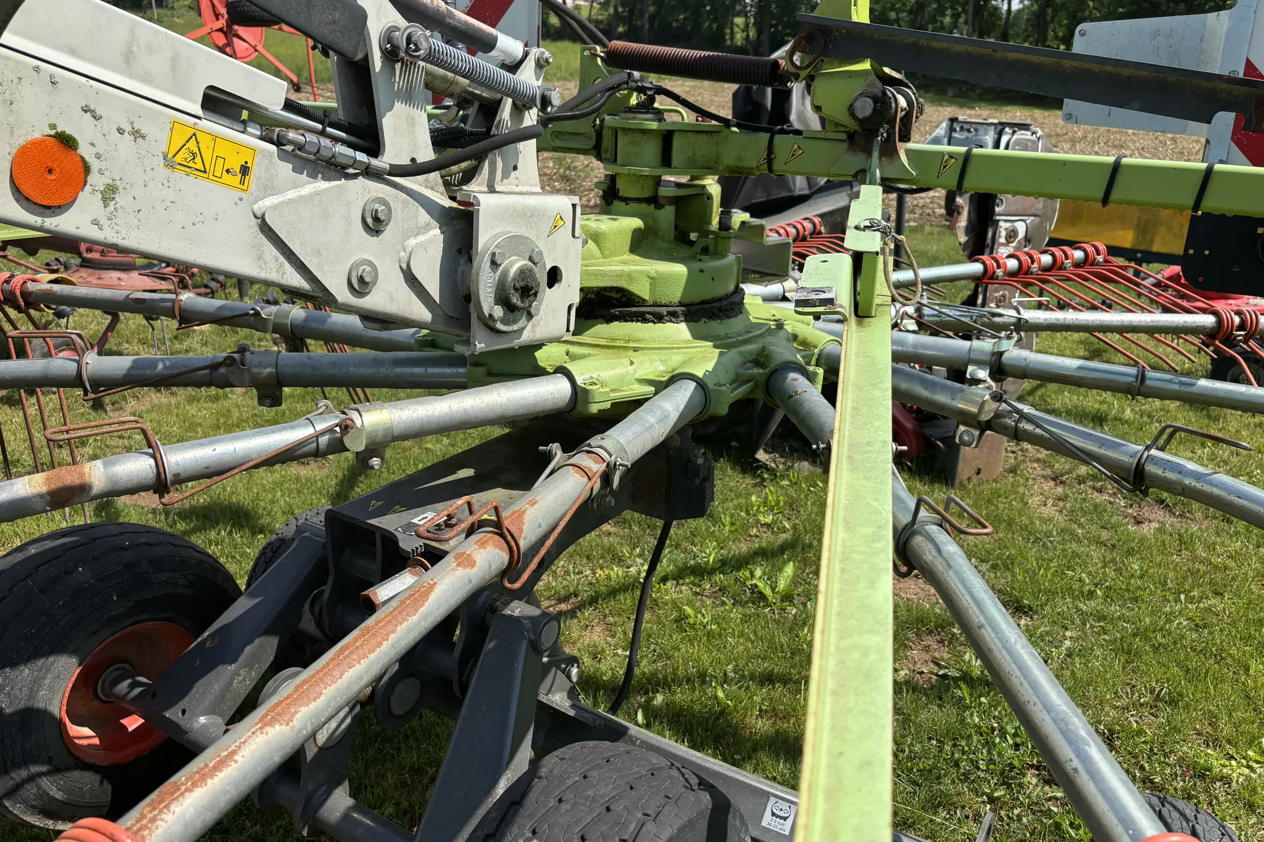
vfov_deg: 46.4
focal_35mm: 28
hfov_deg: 65.5
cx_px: 653
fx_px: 983
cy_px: 419
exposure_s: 1/2639
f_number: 1.6
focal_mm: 5.96
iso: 50
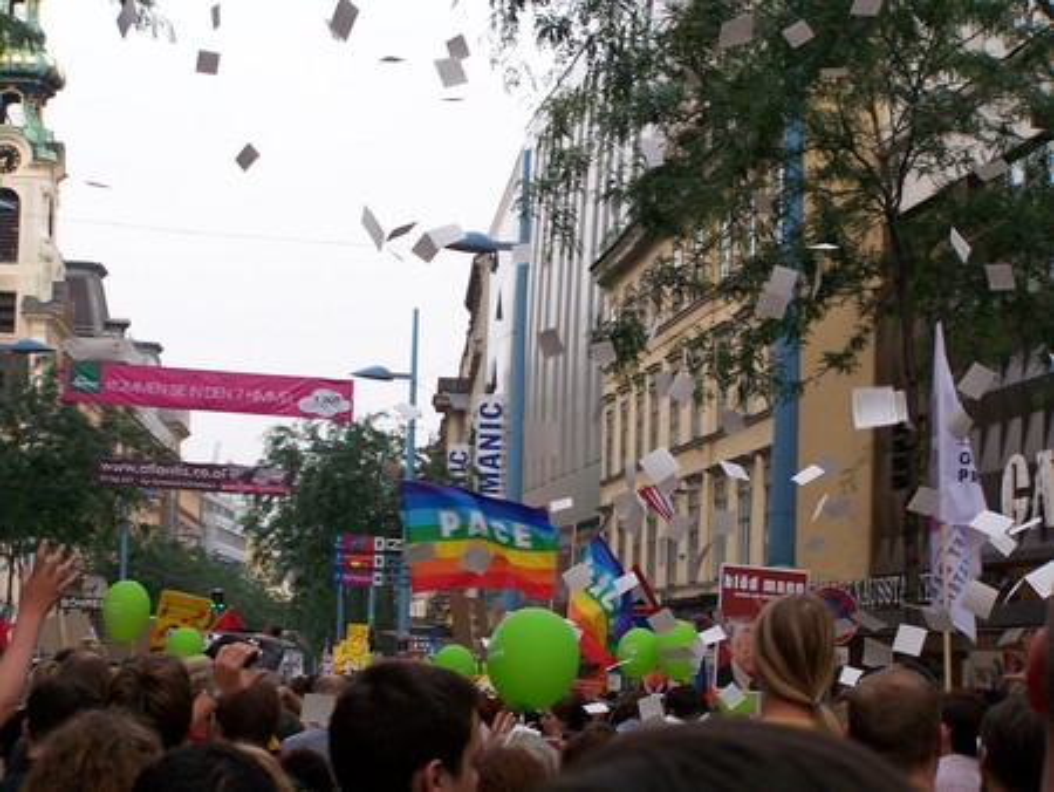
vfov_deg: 18.0
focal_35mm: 82
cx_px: 527
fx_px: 2498
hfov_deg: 23.8
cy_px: 396
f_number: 3.2
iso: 100
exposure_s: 1/250
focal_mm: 13.7
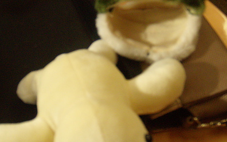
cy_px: 60
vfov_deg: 21.3
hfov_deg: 33.4
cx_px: 105
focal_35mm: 61
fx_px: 378
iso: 200
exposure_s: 1/145
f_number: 3.5
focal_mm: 6.4
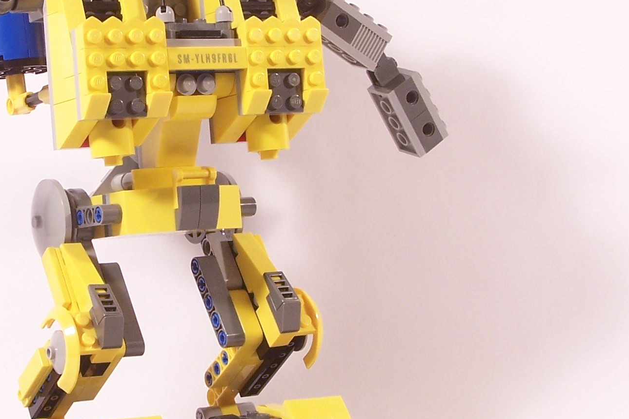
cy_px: 161
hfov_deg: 19.2
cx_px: 210
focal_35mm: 106
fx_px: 1852
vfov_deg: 12.9
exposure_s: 1/10
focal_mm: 8.5
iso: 100
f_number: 4
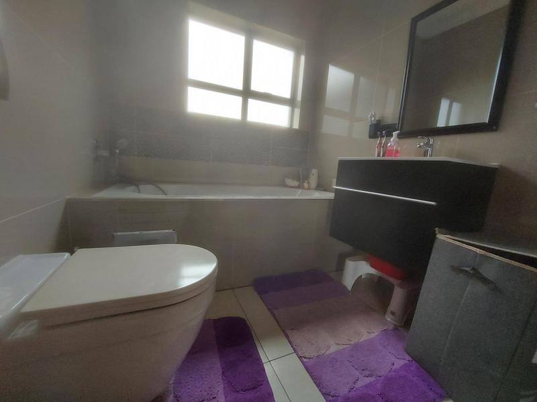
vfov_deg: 89.9
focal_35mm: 13
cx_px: 268
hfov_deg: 106.2
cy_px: 201
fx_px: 202
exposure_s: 1/50
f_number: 2.2
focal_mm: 1.74
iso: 160
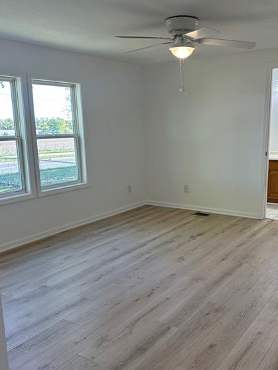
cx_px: 172
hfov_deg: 42.6
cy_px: 191
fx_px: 353
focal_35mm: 33
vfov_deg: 55.4
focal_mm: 6.86
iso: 100
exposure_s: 1/134
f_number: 1.78
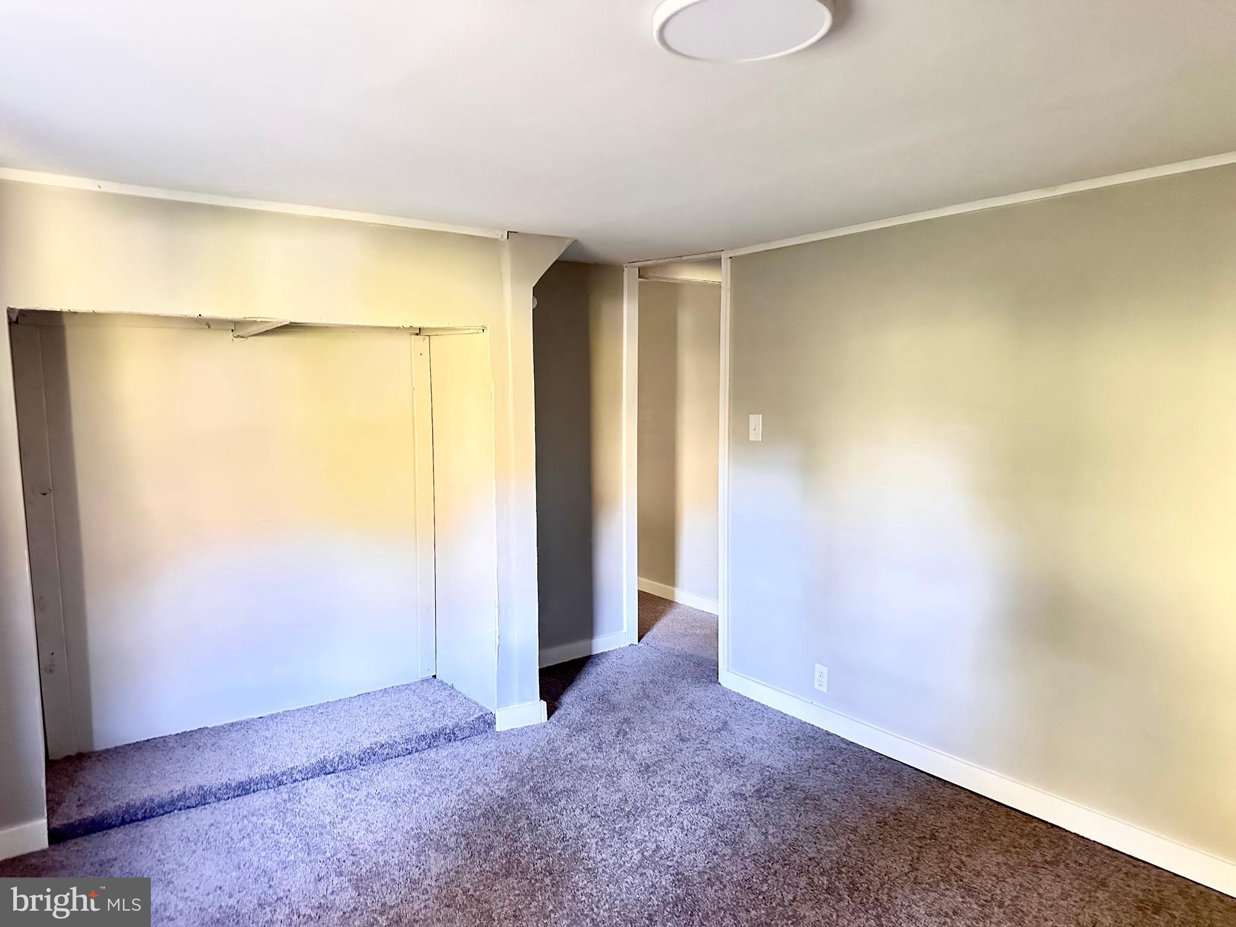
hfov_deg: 71.6
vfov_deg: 56.8
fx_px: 857
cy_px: 464
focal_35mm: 24
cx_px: 618
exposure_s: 1/30
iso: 1600
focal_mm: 6.86
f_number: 1.78
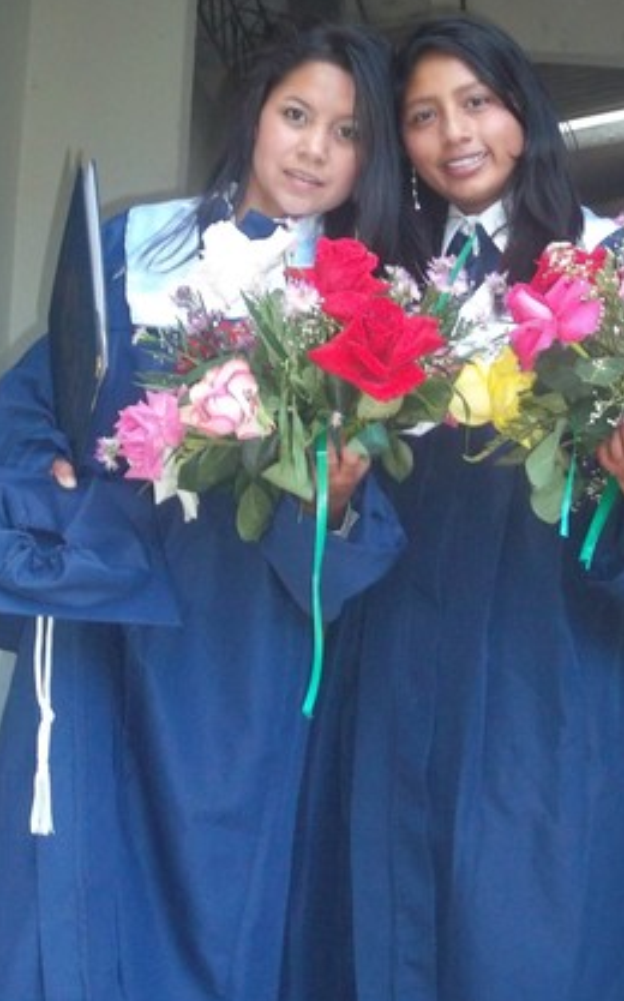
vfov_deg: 22.1
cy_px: 523
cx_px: 408
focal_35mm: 94
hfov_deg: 13.9
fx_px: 2562
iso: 320
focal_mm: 13.7
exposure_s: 1/60
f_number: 4.6
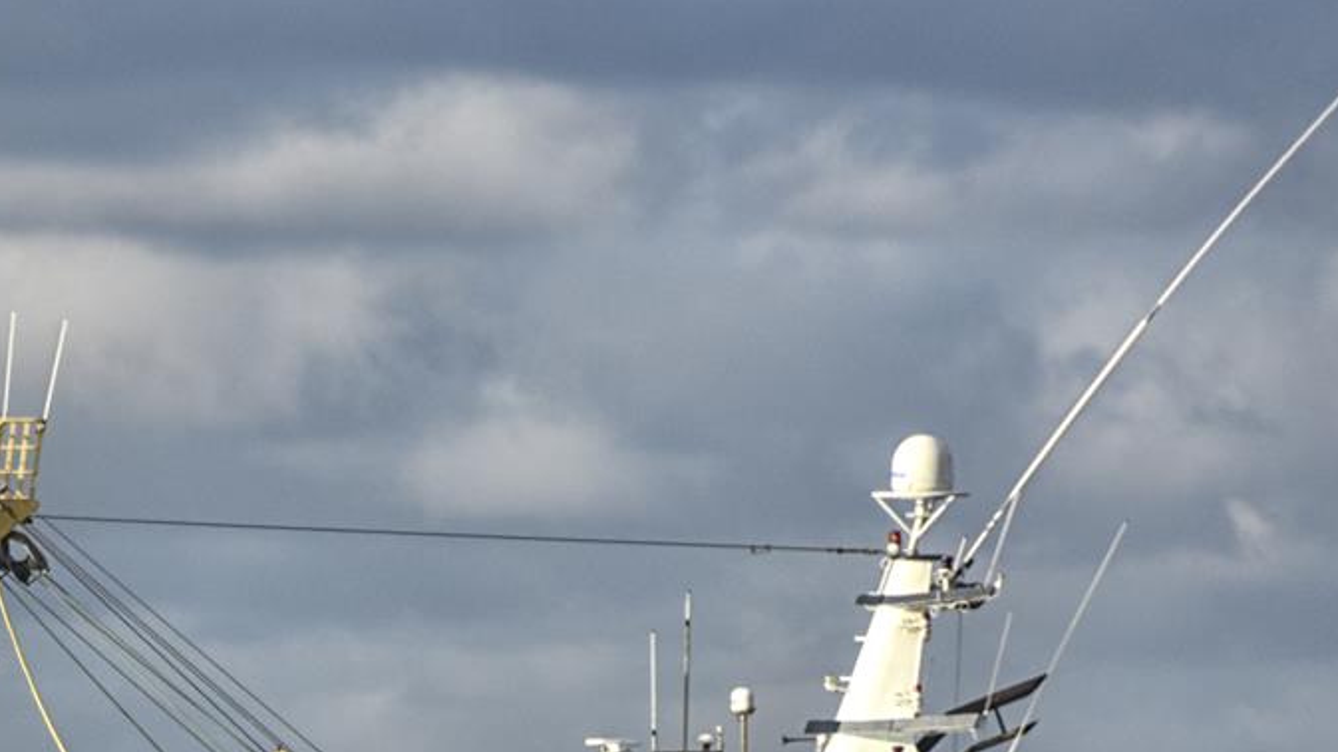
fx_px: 26848
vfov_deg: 1.6
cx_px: 221
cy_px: 716
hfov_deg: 2.9
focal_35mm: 757
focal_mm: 200
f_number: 5.6
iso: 200
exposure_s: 1/1000
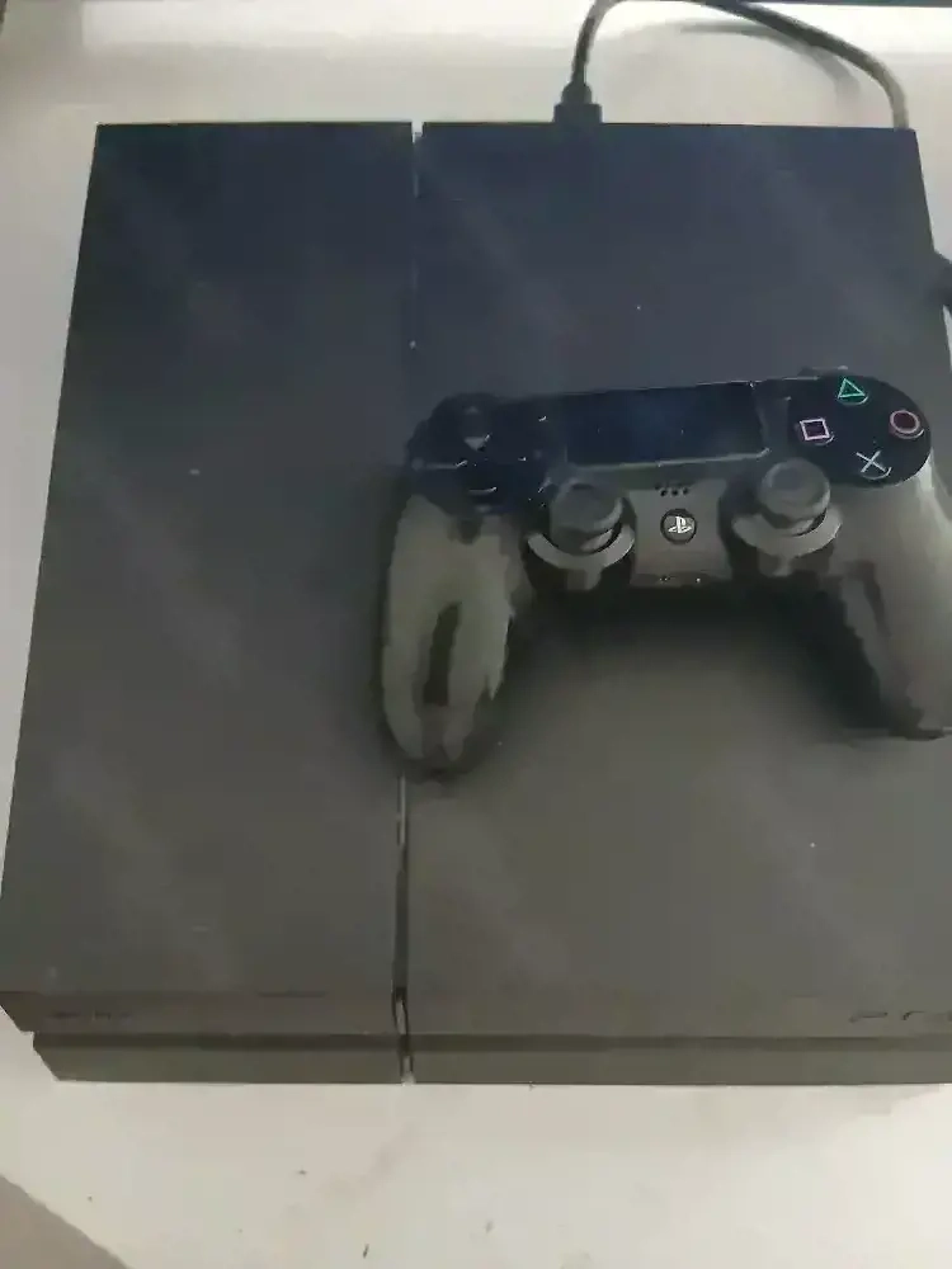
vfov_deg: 67.3
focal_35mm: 26
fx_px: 953
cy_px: 634
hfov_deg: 53.1
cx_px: 476
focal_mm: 3.98
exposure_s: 1/16.7
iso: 1000
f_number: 1.8
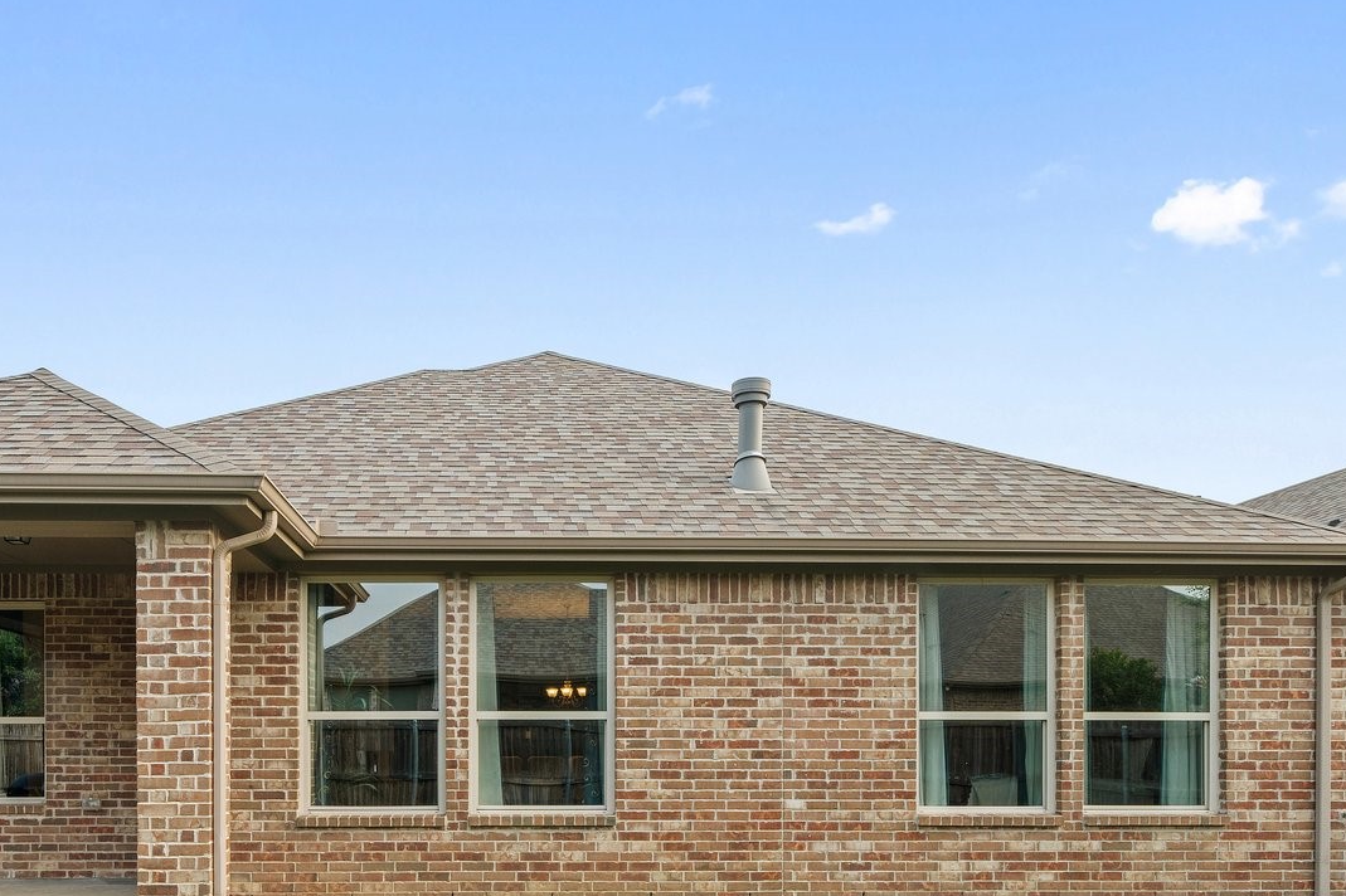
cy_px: 812
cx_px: 536
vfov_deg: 49.0
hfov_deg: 75.2
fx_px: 860
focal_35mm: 23
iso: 320
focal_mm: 12
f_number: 9
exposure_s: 1/13
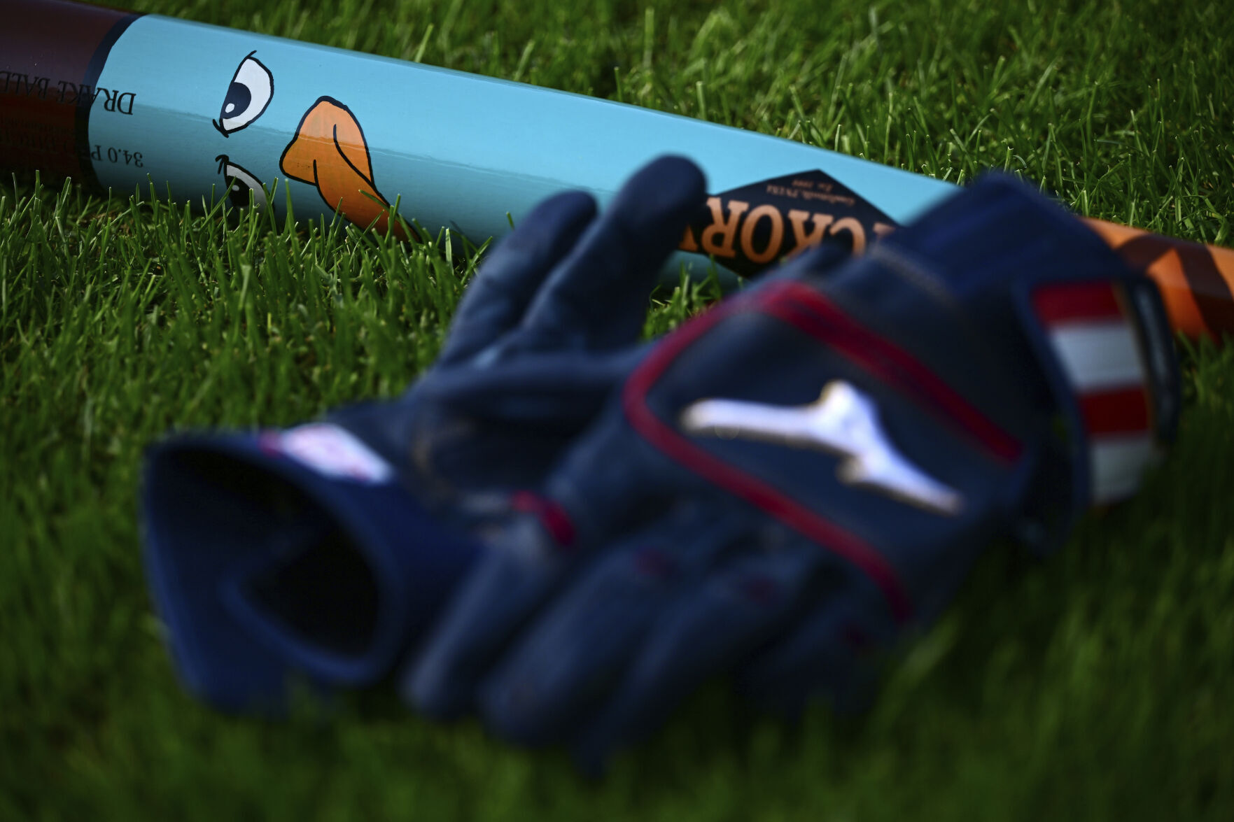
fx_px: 4627
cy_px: 411
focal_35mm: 135
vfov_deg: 10.2
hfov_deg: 15.2
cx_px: 617
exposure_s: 1/6400
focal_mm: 135
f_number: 2.8
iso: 320
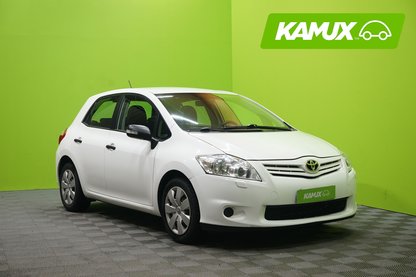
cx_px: 208
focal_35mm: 54
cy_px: 138
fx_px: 624
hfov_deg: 36.9
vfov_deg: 25.1
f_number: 5
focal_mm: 54
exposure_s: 1/25
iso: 1000
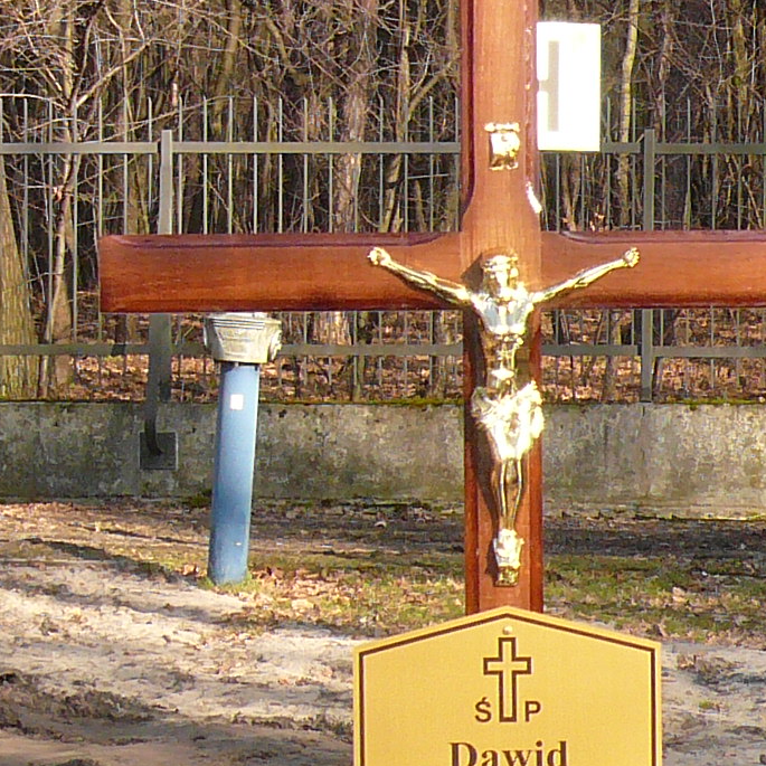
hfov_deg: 11.8
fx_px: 3705
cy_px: 473
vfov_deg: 11.8
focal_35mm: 148
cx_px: 590
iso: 100
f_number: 3.1
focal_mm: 6.1
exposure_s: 1/320
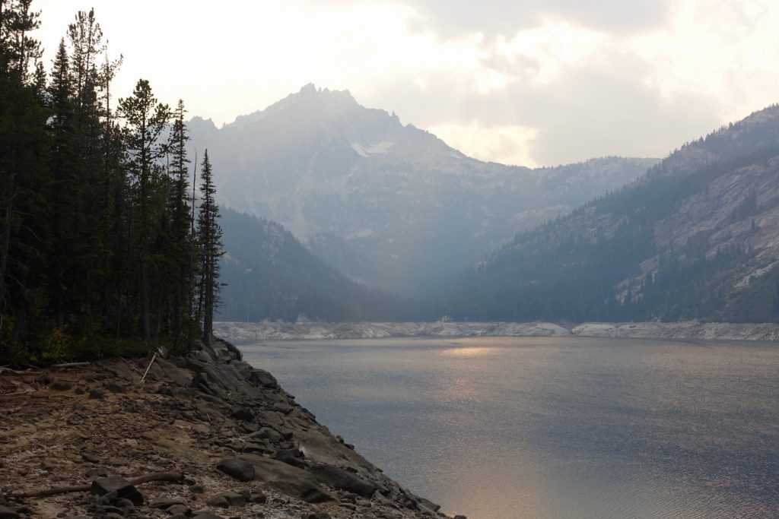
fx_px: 757
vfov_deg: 37.9
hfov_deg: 54.4
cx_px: 390
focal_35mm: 35
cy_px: 260
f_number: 4
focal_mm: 12.81
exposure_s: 1/640
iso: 125
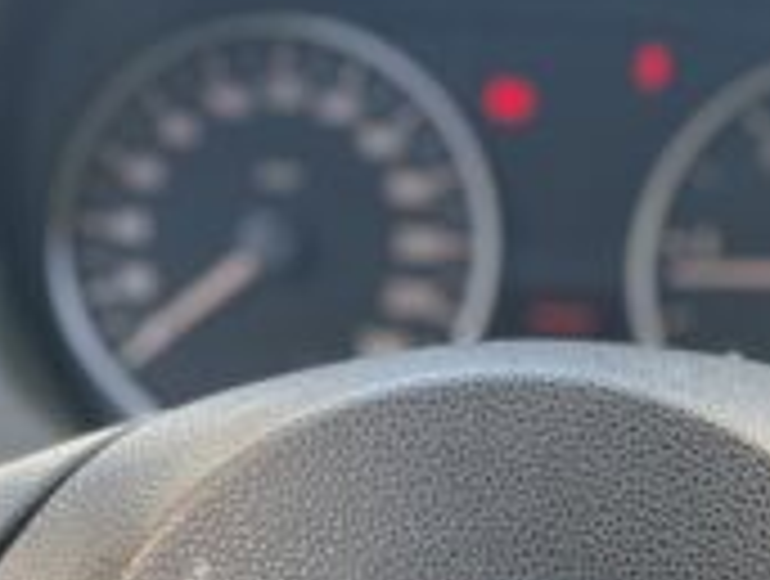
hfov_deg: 17.5
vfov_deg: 12.8
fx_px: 2497
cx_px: 554
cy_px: 746
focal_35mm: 112
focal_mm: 6.86
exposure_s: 1/121
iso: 200
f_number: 1.78
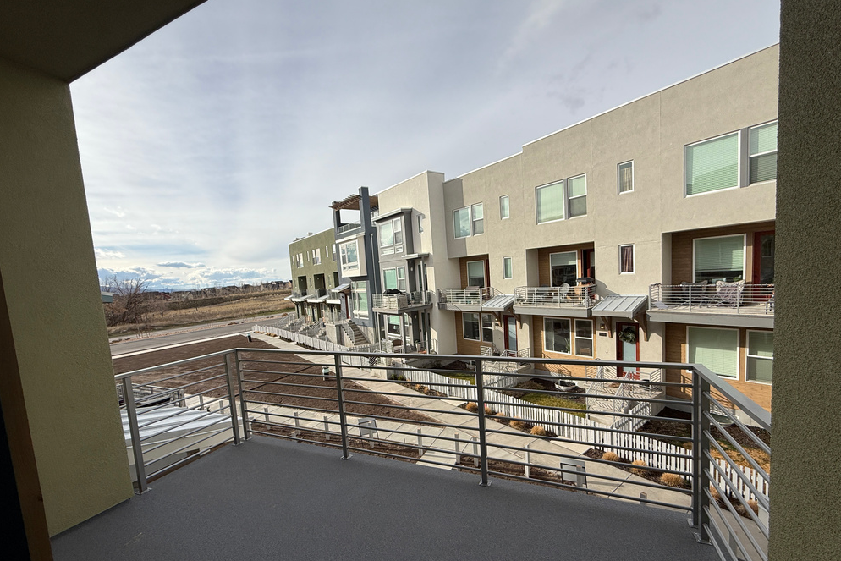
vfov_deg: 77.2
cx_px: 428
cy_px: 306
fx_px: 350
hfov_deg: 100.4
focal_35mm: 15
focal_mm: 2.22
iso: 50
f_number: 2.2
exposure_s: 1/2611
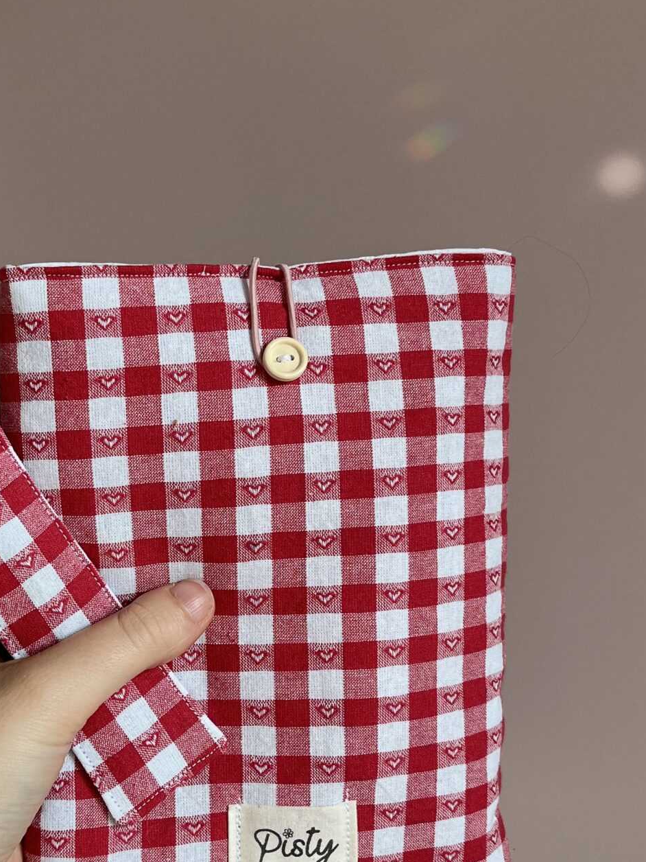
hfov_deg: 27.4
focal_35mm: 53
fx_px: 1319
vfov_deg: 36.1
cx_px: 238
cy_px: 502
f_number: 1.6
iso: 50
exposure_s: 1/664
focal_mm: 5.1
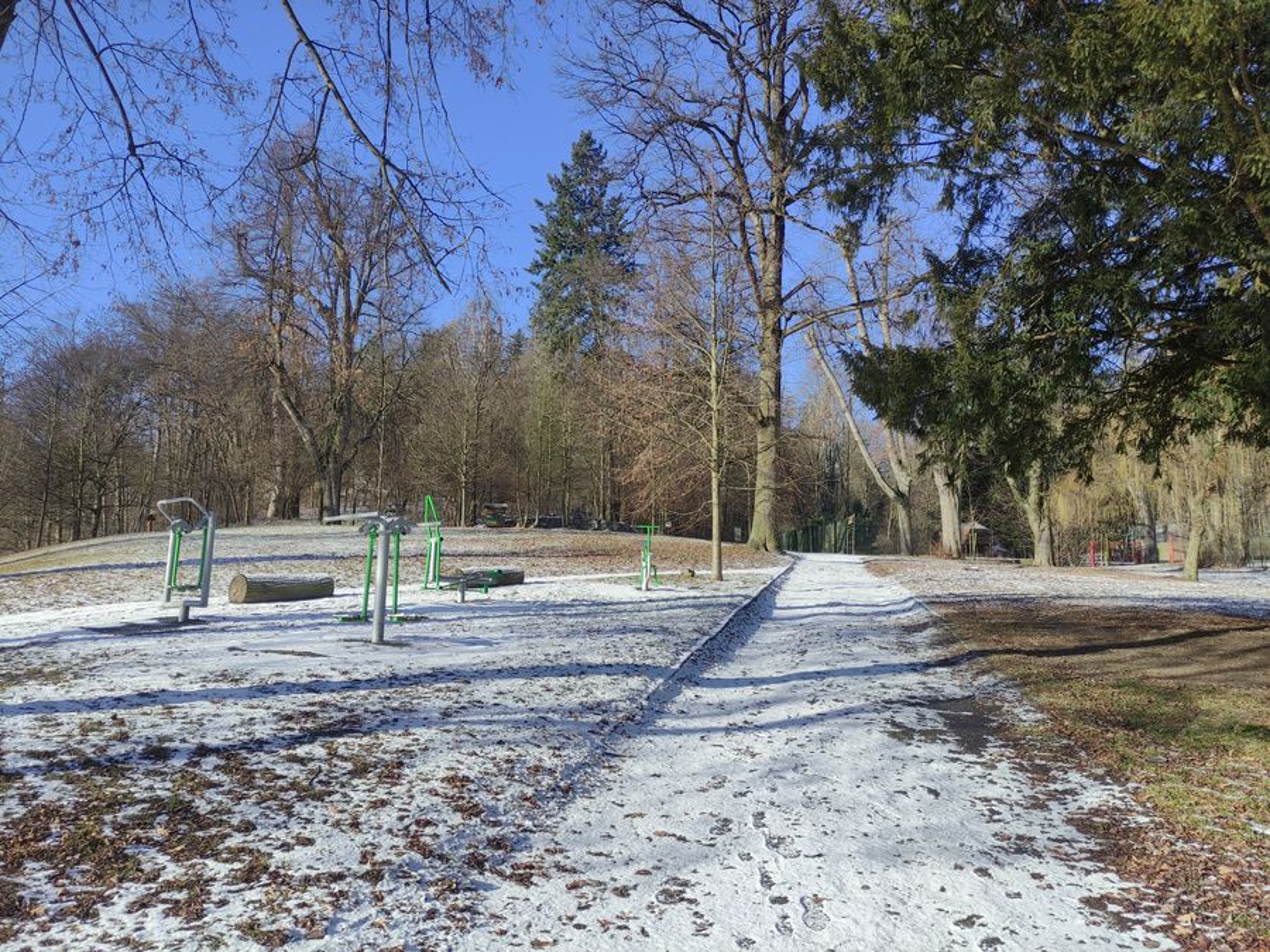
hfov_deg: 69.4
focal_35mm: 25
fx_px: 917
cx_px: 635
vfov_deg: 54.9
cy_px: 476
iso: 100
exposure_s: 1/1289
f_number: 1.89
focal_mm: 5.43
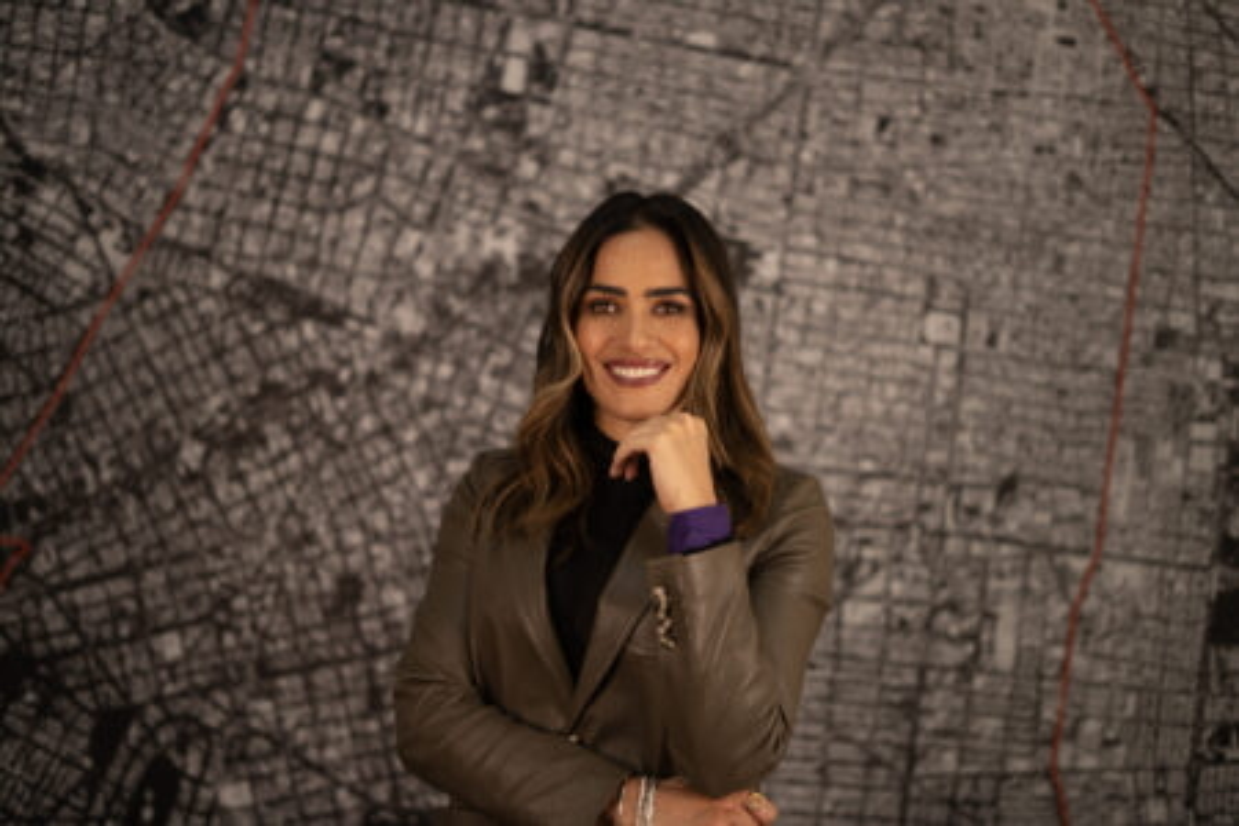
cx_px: 620
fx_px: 1721
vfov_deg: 27.0
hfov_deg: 39.6
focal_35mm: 50
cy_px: 413
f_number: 1.8
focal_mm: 50
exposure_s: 1/160
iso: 200
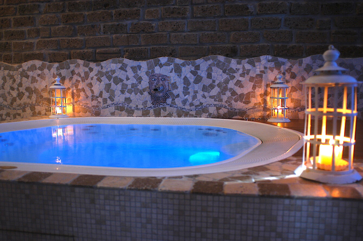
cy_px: 120
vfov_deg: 43.5
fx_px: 302
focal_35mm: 30
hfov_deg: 62.0
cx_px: 182
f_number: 2.8
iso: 320
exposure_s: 1/6
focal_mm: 20
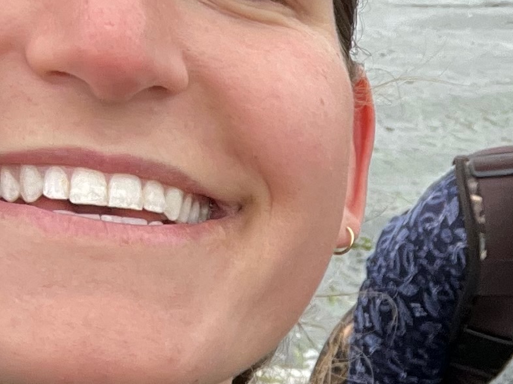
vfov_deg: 11.9
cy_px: 608
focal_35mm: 118
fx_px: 1748
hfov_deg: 14.6
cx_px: 929
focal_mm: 2.71
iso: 25
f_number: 2.2
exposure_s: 1/163
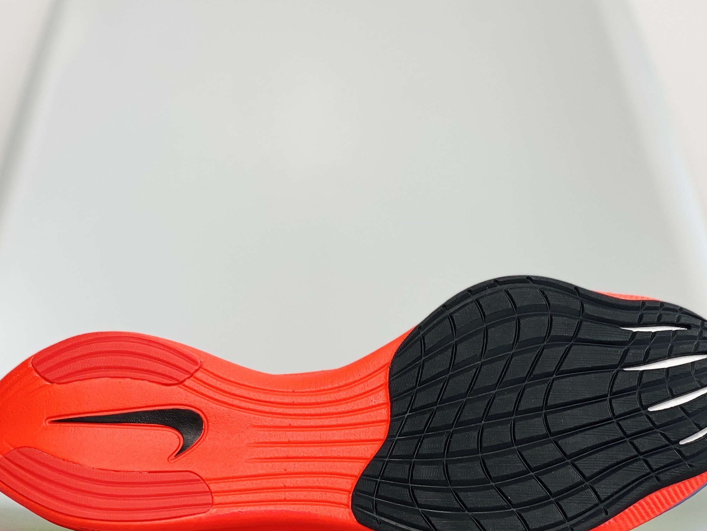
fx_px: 1920
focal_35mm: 94
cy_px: 258
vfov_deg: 15.7
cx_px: 341
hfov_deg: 20.9
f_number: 2
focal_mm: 6
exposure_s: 1/100
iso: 20
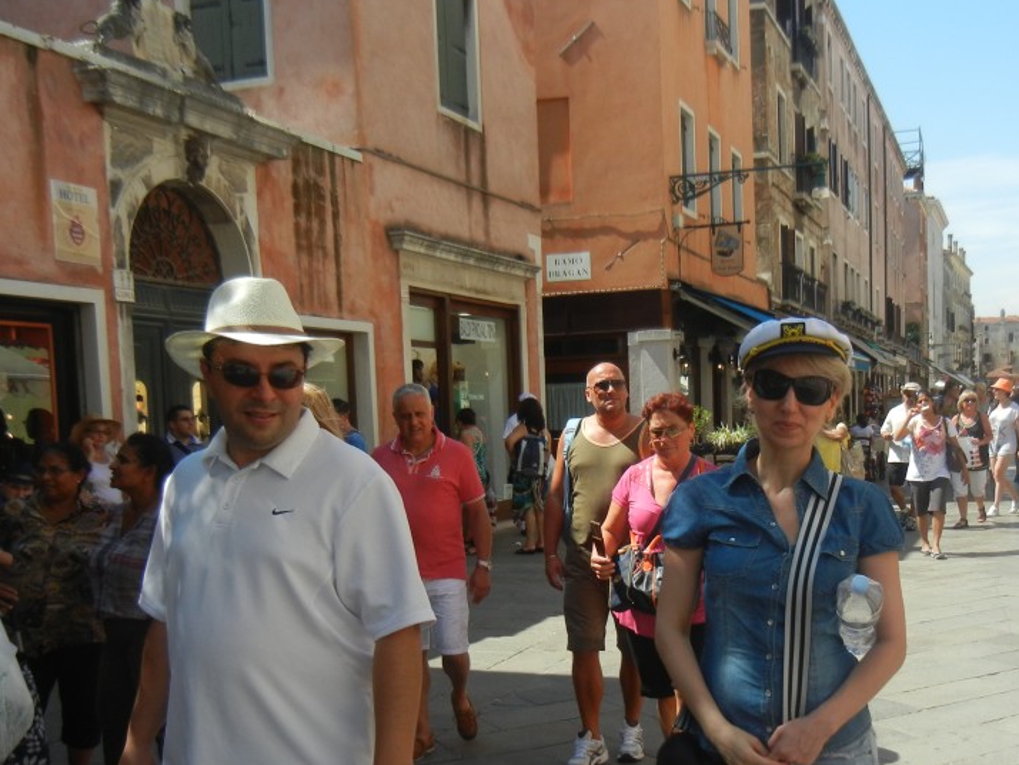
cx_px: 635
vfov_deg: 33.2
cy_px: 530
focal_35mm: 43
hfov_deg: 43.5
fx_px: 1266
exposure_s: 1/256
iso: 160
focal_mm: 5.4
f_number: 7
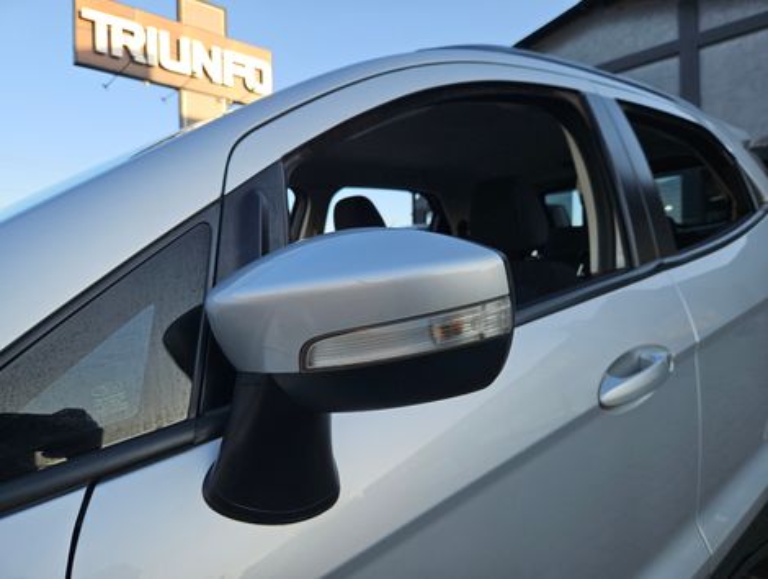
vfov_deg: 59.0
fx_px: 511
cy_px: 290
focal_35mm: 23
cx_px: 384
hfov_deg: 73.8
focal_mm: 5.4
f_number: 1.8
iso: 25
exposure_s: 1/390
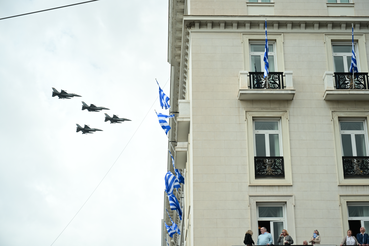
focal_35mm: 70
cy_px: 123
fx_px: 717
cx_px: 184
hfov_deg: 28.8
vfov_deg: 19.5
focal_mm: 70
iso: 400
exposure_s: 1/2000
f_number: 4.5
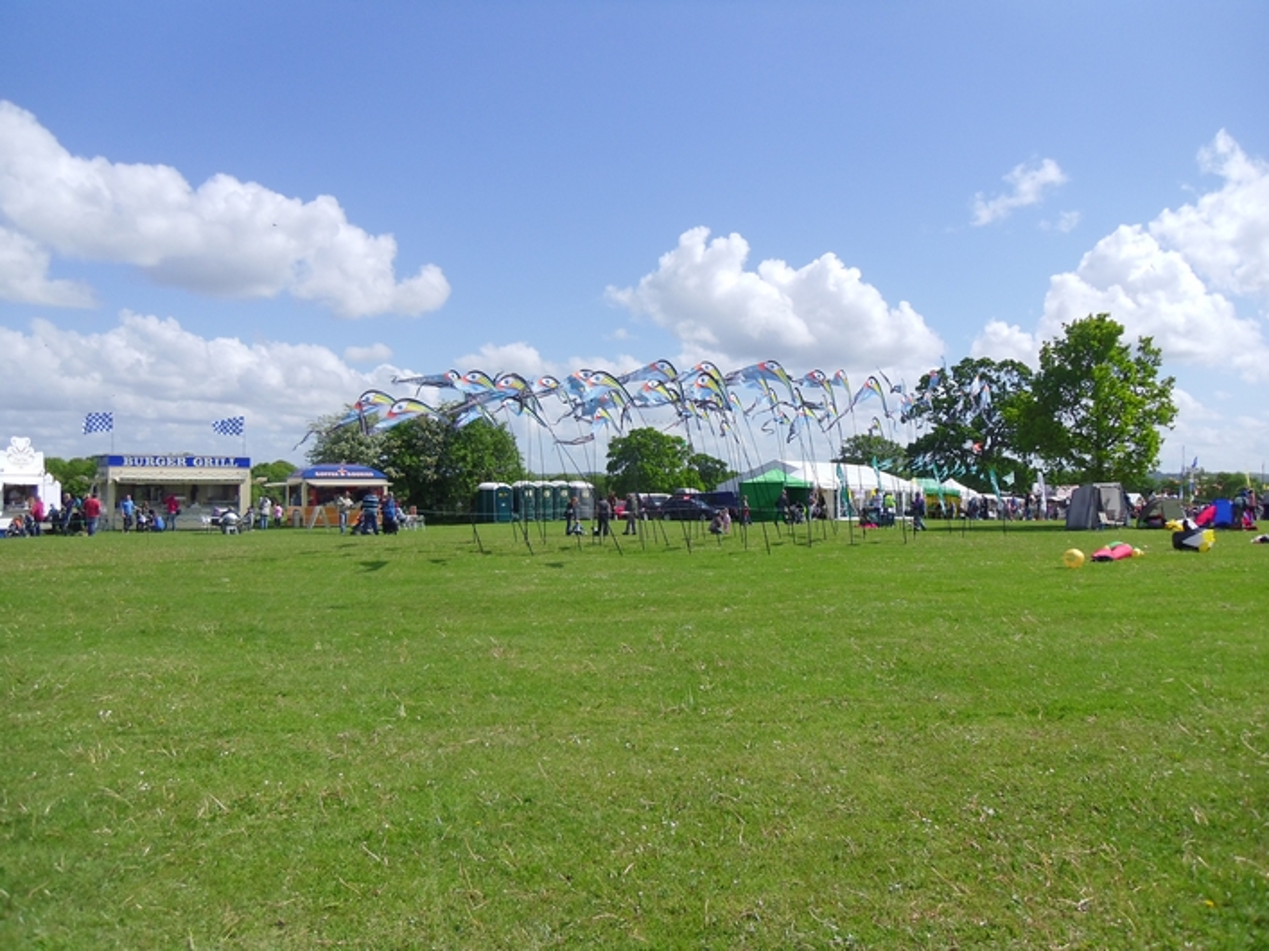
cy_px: 476
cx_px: 634
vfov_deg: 45.4
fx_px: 1136
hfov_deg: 58.4
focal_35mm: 31
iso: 80
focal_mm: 5.6
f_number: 9.5
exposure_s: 1/145
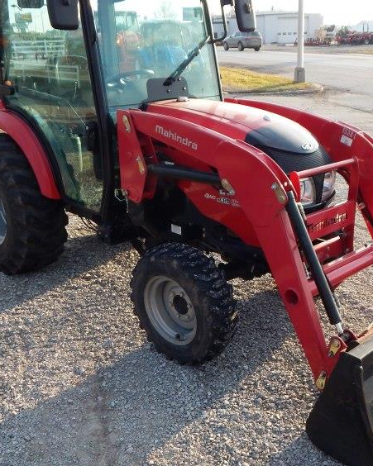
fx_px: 538
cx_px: 219
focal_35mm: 39
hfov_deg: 38.1
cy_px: 238
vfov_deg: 46.8
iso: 125
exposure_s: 1/400
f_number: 3
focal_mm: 4
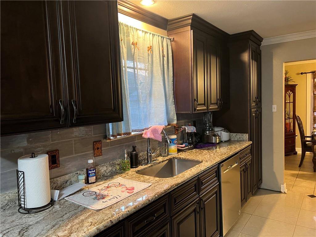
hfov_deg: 67.3
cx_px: 158
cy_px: 118
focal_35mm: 26
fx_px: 237
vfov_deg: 53.1
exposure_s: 1/40
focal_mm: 5.7
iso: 400
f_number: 1.5
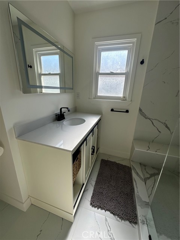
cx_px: 90
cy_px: 120
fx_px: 97
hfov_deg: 85.7
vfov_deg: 102.1
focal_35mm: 14
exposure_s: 1/273
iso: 40
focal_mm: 2.22
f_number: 2.2
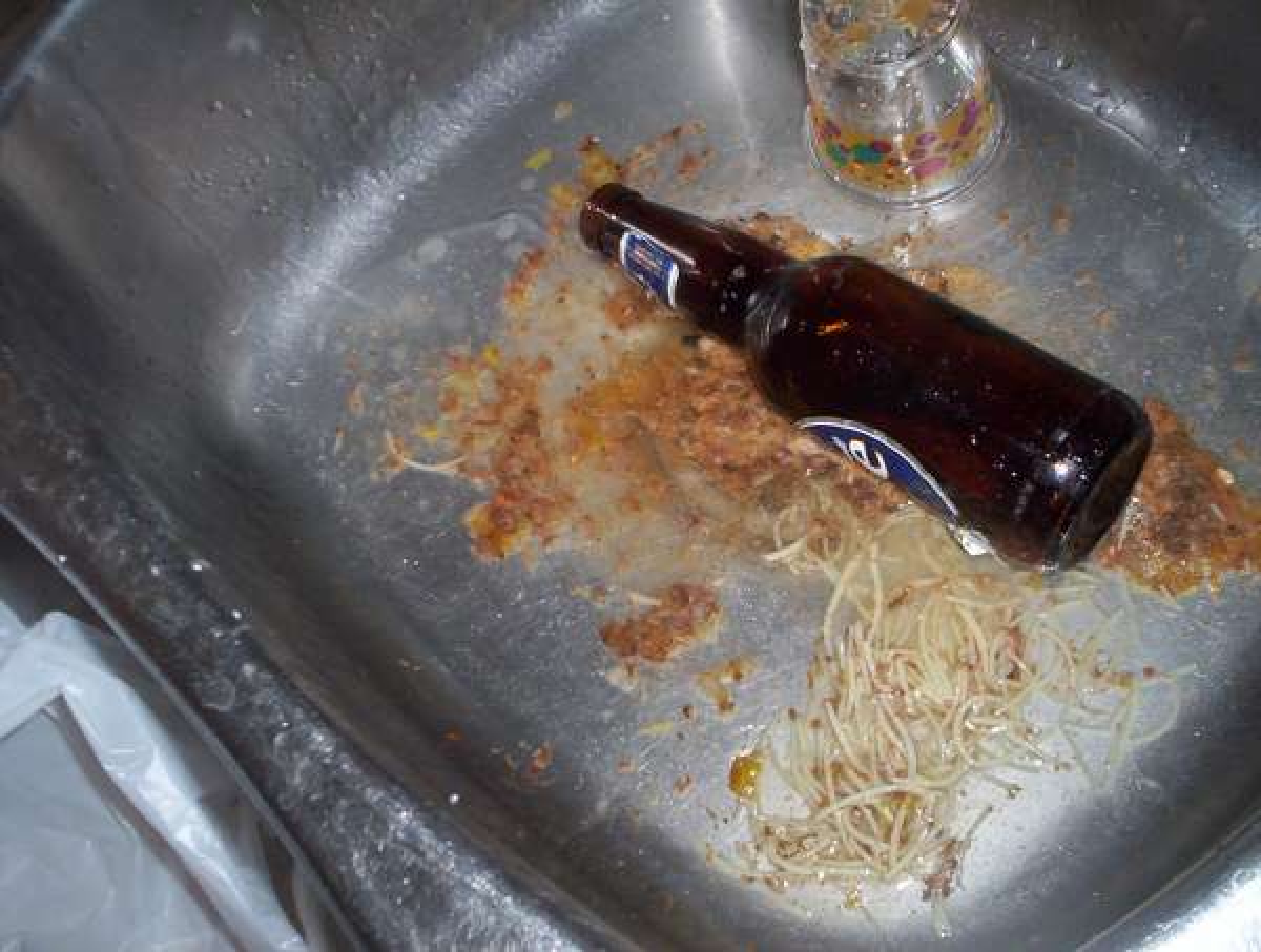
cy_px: 476
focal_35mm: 38
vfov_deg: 37.9
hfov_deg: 48.9
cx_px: 630
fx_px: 1388
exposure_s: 1/60
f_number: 4.5
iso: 140
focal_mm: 4.99
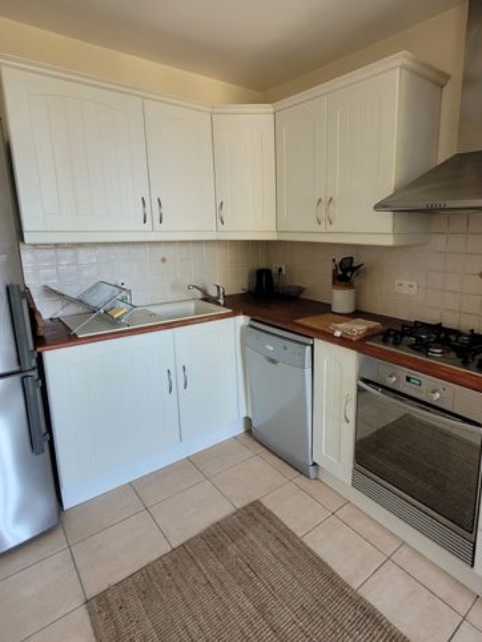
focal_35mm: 19
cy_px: 293
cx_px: 312
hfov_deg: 67.3
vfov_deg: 84.4
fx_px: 352
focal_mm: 1.74
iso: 250
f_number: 2.2
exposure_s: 1/50
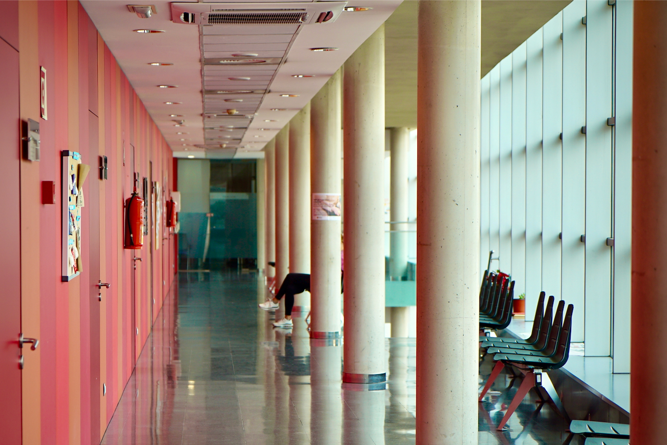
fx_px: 1297
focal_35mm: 70
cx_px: 334
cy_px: 222
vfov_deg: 19.5
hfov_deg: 28.8
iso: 125
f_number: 4
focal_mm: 70
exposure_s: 1/160
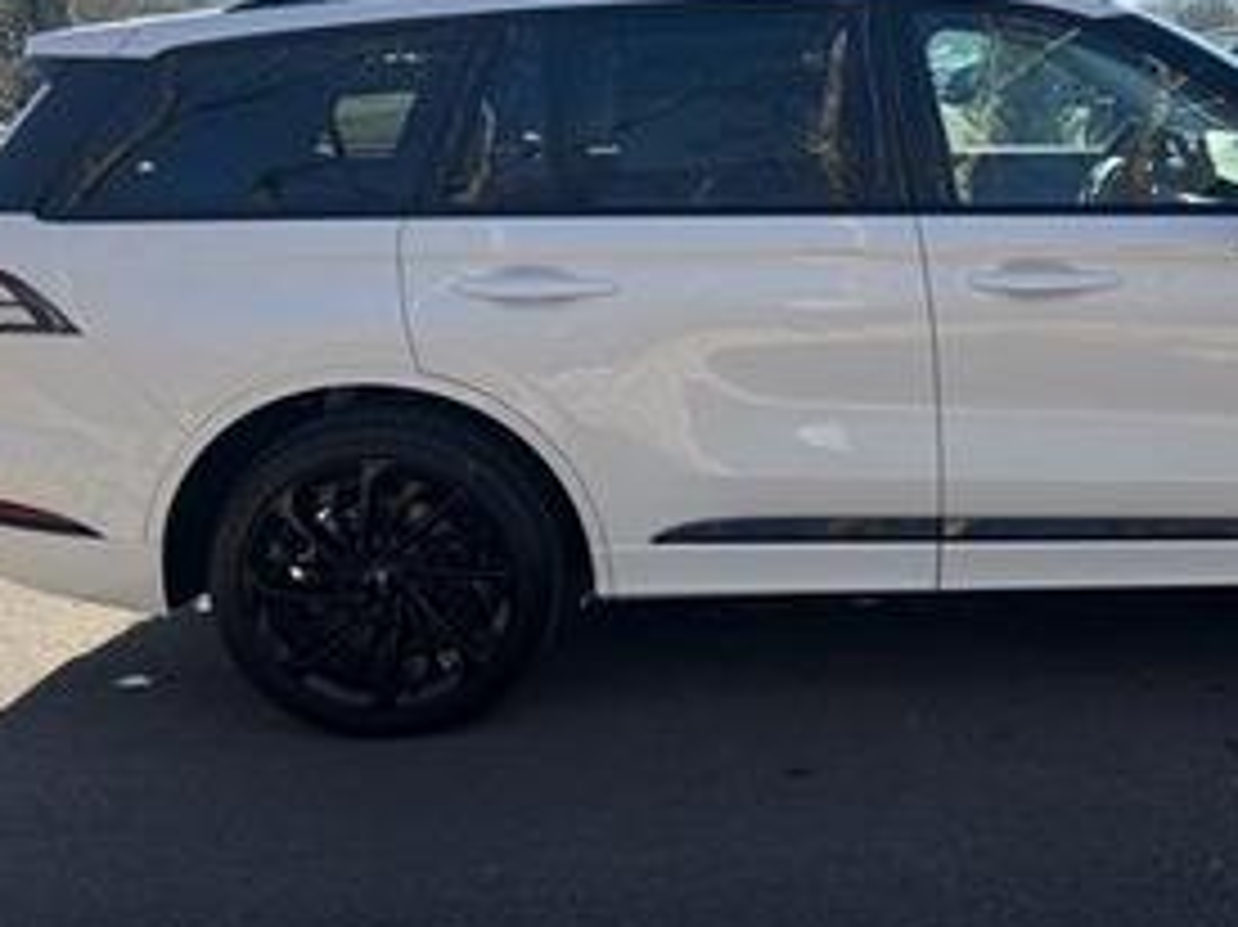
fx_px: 1573
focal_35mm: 44
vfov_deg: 32.7
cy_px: 360
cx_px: 882
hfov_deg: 42.0
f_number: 1.78
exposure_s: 1/3759
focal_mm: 6.76
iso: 100
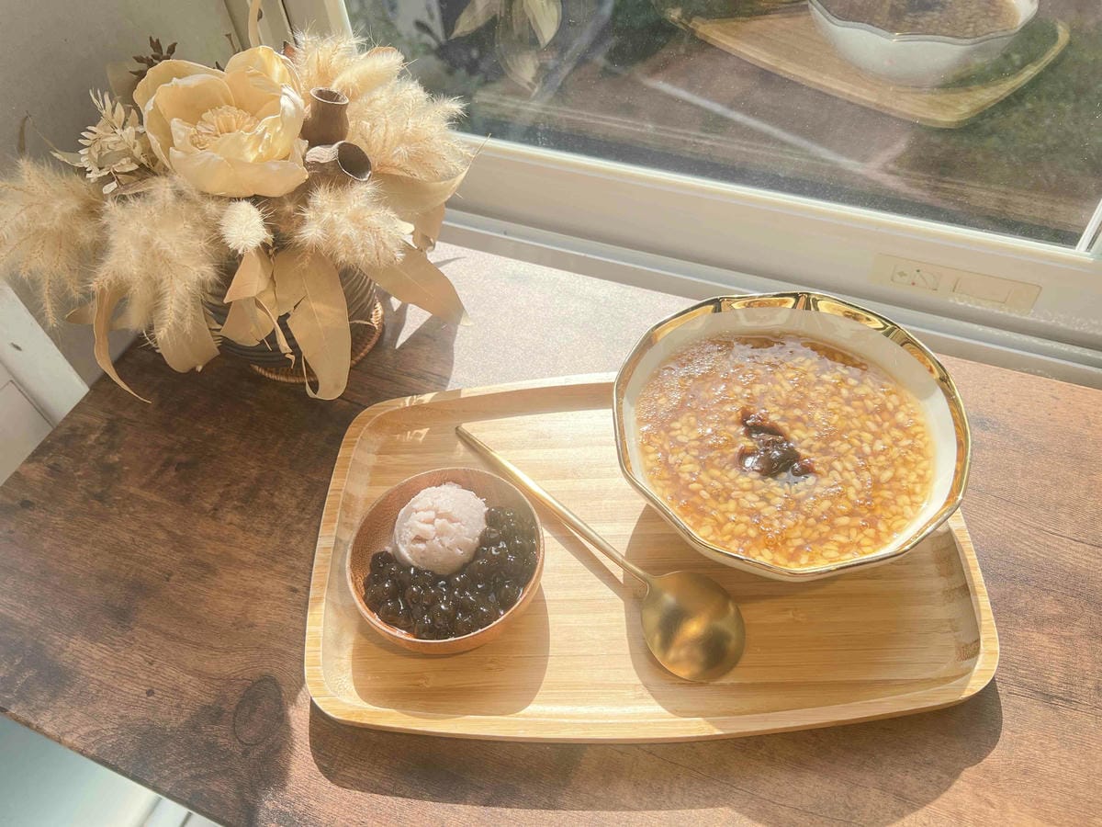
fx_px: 828
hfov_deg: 67.3
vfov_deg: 53.1
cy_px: 414
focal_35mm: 26
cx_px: 551
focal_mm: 5.7
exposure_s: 1/909
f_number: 1.5
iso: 50
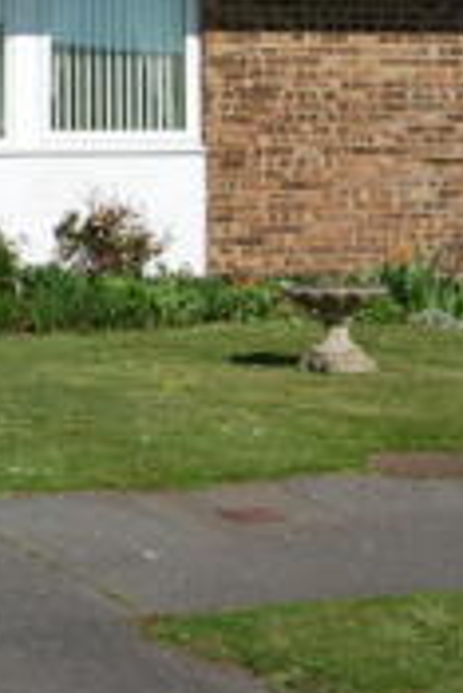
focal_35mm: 107
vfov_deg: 18.5
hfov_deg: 12.2
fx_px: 2058
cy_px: -32
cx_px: -253
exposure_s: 1/400
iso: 200
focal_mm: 19
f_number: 10
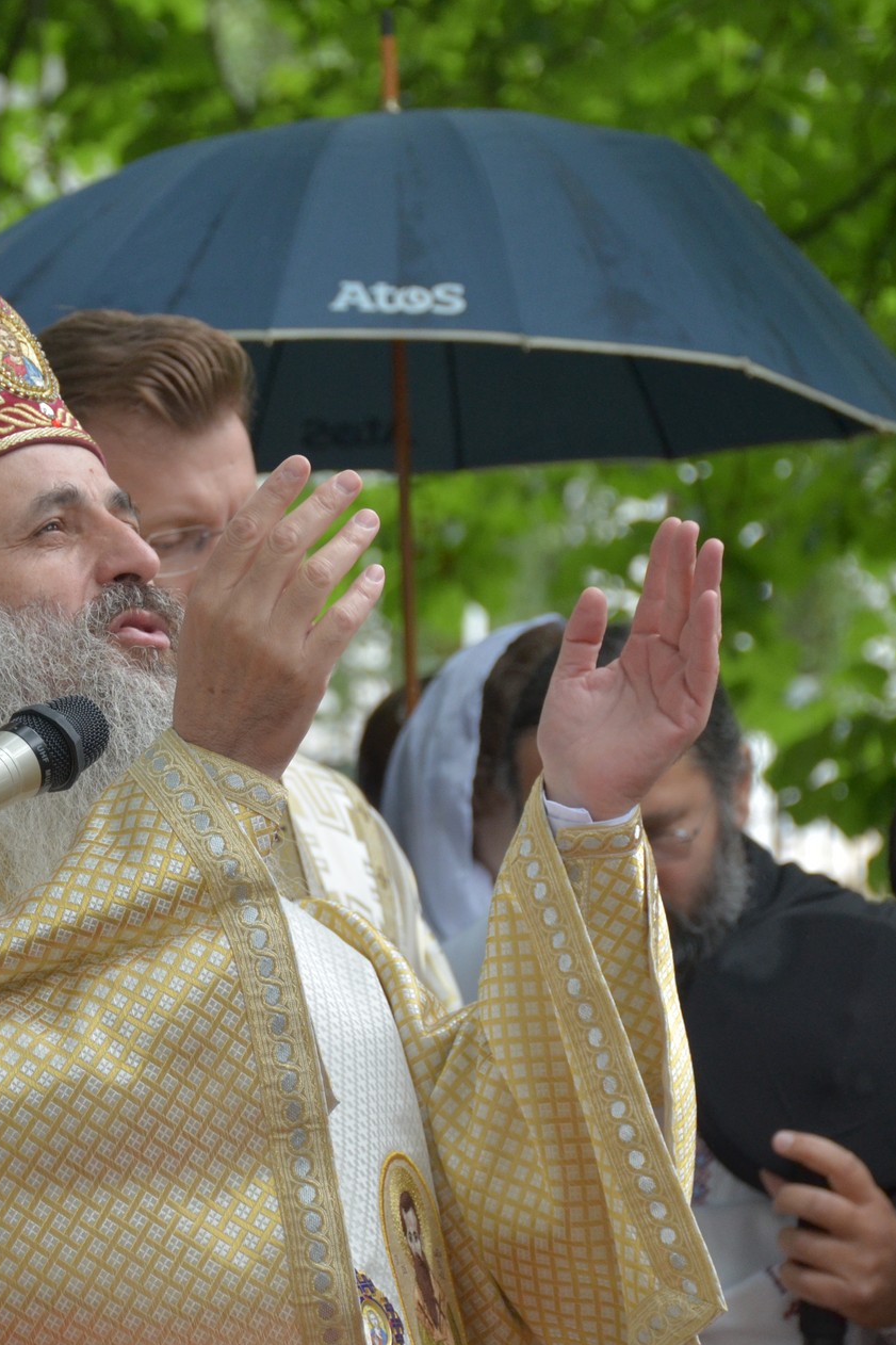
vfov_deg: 9.5
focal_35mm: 216
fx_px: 8057
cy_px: 675
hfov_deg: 6.3
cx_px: 5
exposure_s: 1/400
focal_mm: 95
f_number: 5.3
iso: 800
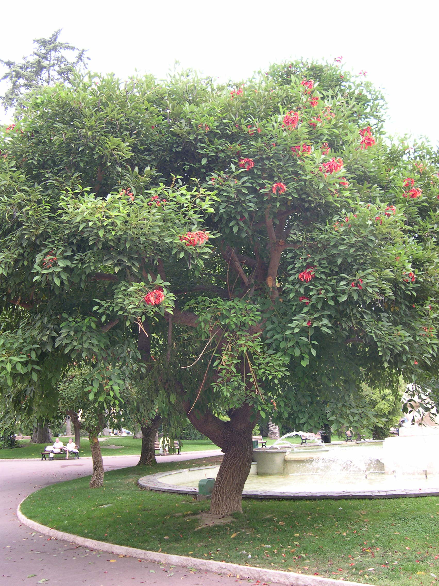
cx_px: 220
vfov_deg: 49.0
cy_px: 293
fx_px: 643
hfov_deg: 37.7
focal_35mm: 38
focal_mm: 8
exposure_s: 1/107
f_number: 2.8
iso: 100
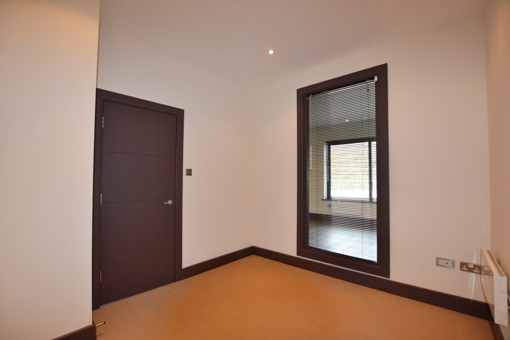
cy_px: 170
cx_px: 255
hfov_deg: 100.4
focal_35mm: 15
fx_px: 212
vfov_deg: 77.3
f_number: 3.5
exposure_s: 1/60
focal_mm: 10
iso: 500
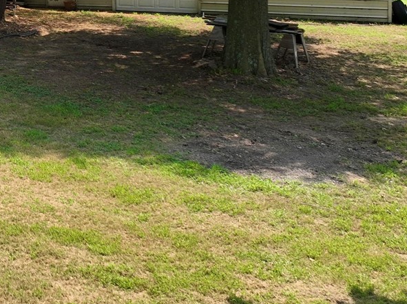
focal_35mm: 78
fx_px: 916
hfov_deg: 22.5
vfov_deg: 18.0
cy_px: -50
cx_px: -116
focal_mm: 12.29
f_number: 2.8
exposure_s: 1/1600
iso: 200
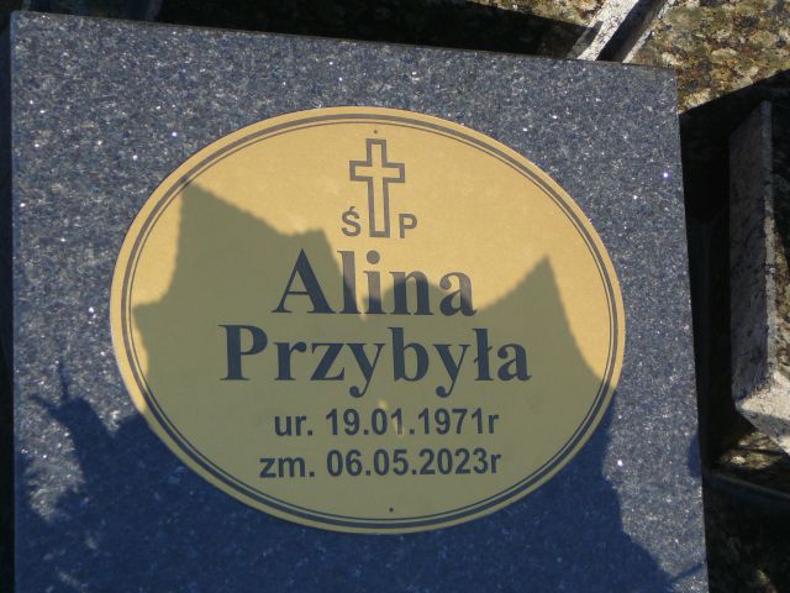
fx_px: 1871
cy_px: 296
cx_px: 395
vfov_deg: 18.0
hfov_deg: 23.8
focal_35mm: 82
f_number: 3.8
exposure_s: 1/320
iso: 80
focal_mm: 12.2
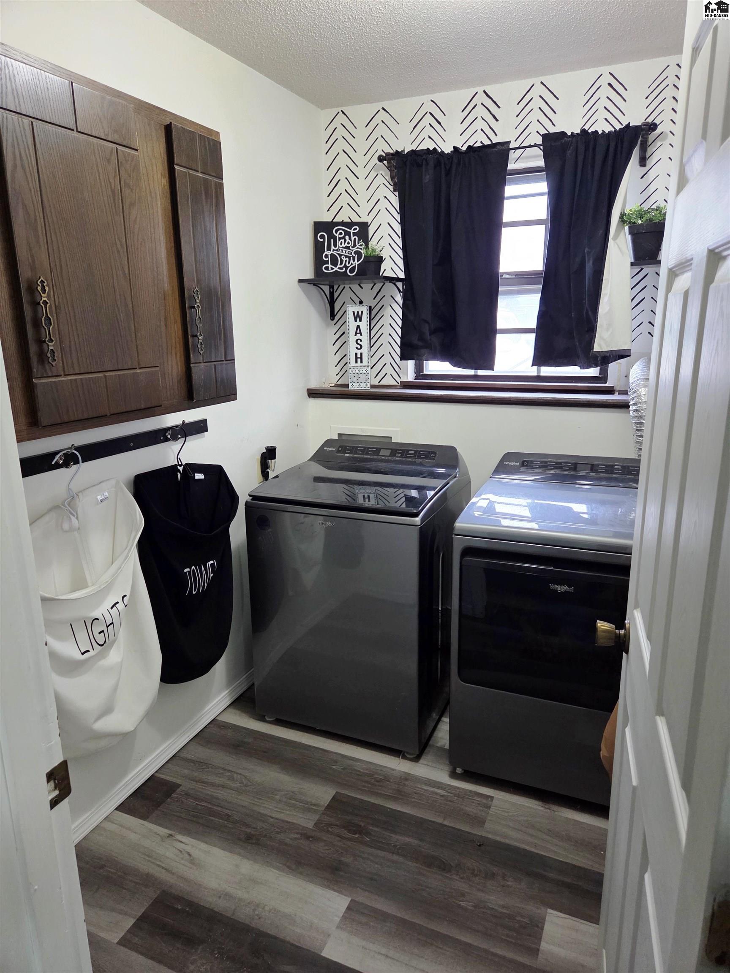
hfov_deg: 58.9
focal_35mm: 23
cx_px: 365
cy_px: 486
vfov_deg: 73.9
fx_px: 647
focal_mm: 5.4
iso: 640
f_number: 1.8
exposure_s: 1/120
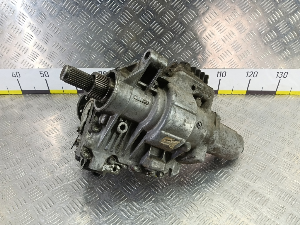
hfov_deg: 73.9
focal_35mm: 23
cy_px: 112
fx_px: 199
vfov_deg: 58.9
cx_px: 150
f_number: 1.6
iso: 136
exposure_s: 1/50
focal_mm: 4.11
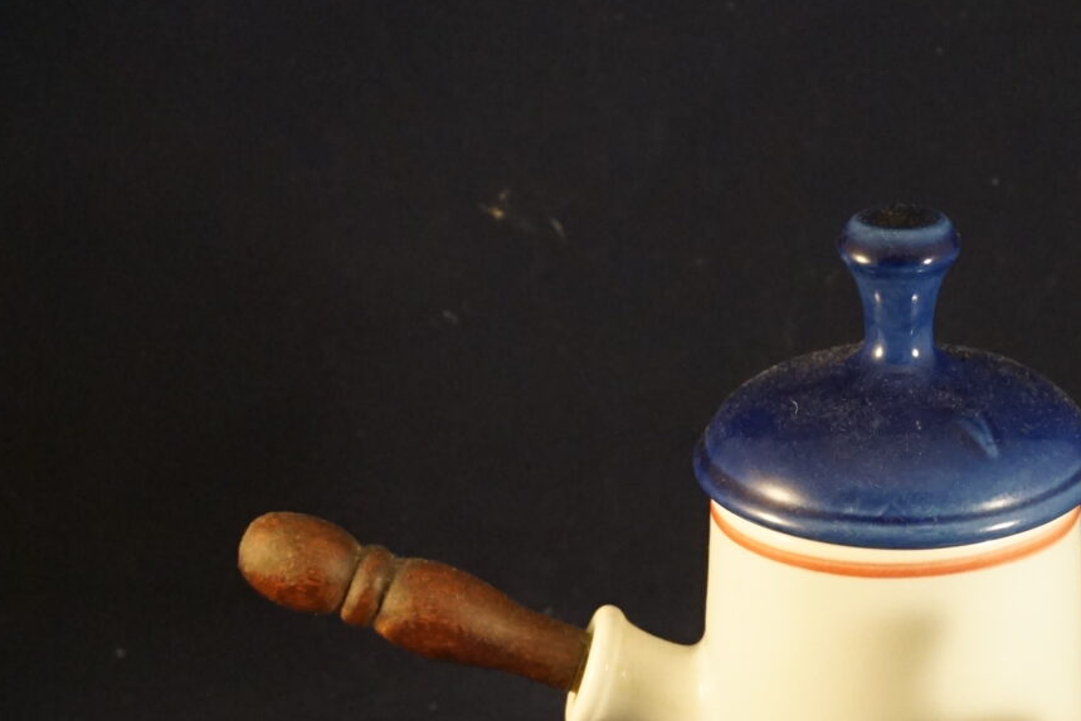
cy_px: 681
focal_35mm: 97
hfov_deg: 20.9
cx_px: 768
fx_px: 2916
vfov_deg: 13.9
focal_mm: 29
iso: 3200
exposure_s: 1/125
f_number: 4.5
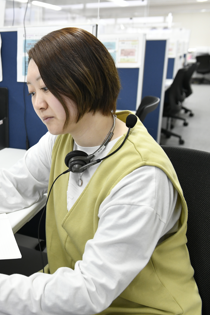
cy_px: 159
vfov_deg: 41.9
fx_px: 411
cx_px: -11
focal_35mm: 47
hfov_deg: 26.7
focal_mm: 31
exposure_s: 1/200
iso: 2000
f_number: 4
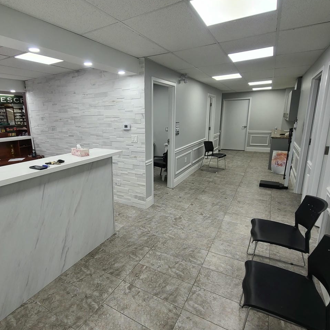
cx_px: 132
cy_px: 162
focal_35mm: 18
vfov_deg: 80.7
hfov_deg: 79.8
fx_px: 194
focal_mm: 2.2
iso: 100
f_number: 2.2
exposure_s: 1/120
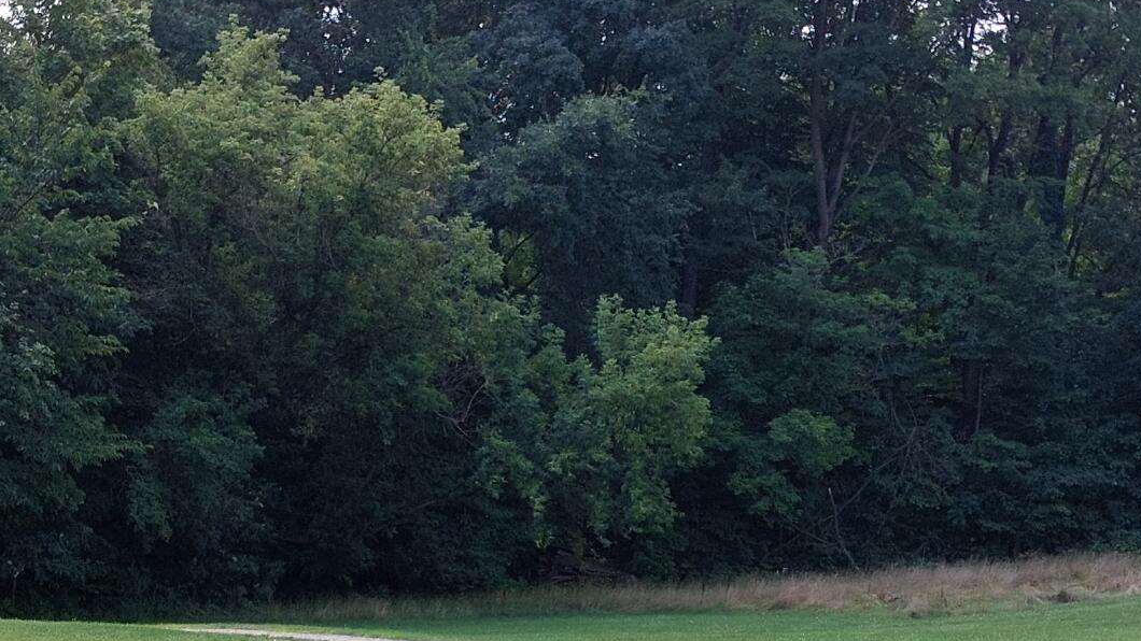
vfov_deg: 15.2
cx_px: 426
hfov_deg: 28.5
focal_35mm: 74
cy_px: 923
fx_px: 2239
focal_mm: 5.23
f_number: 1.8
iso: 25
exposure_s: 1/374
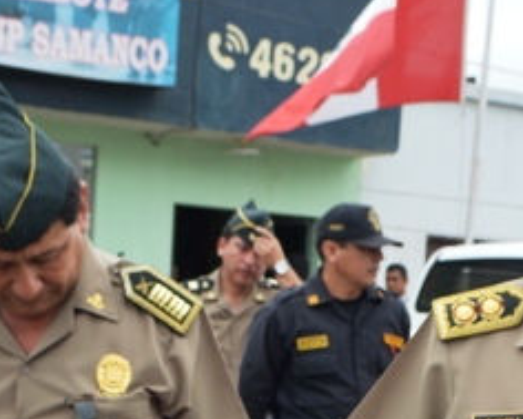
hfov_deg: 17.9
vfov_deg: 14.3
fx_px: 1657
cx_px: 312
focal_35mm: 107
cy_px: 372
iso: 100
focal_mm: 28
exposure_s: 1/250
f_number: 8
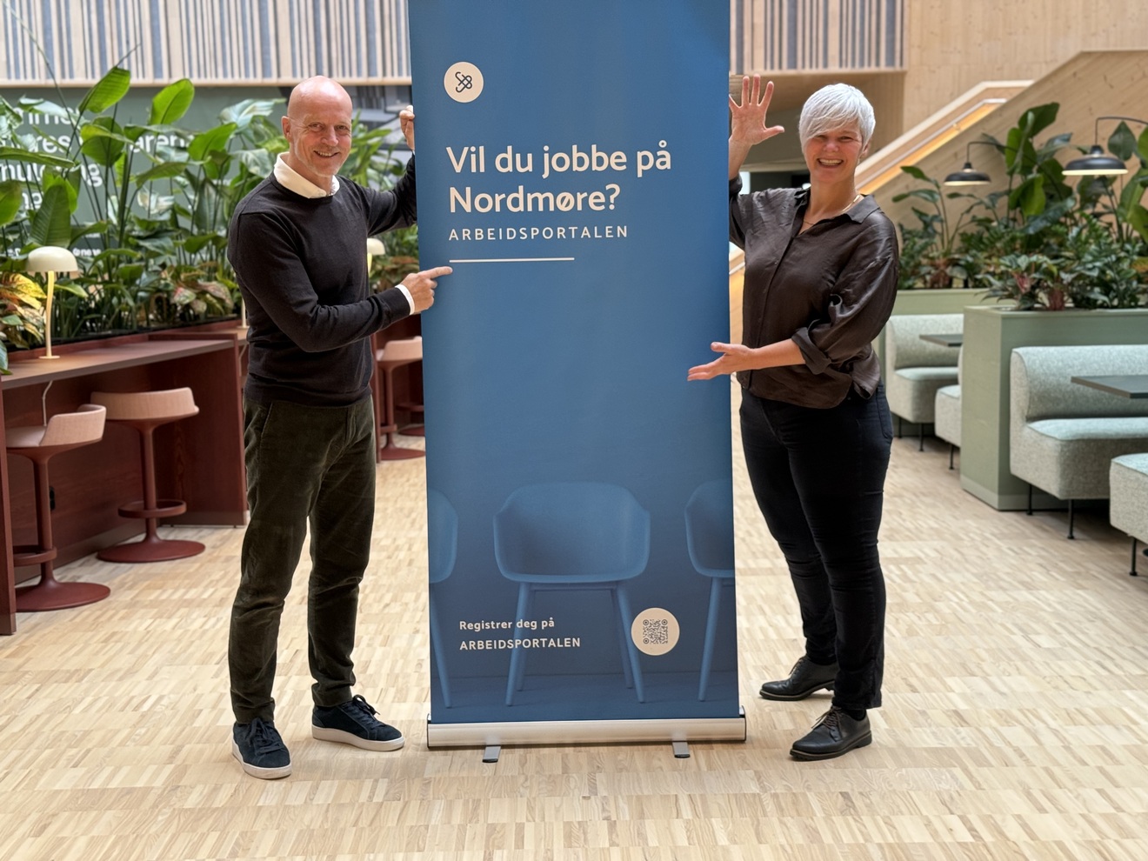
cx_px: 574
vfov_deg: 30.3
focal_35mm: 48
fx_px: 1592
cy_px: 430
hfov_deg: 39.7
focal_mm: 6.76
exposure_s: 1/50
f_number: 1.78
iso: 80
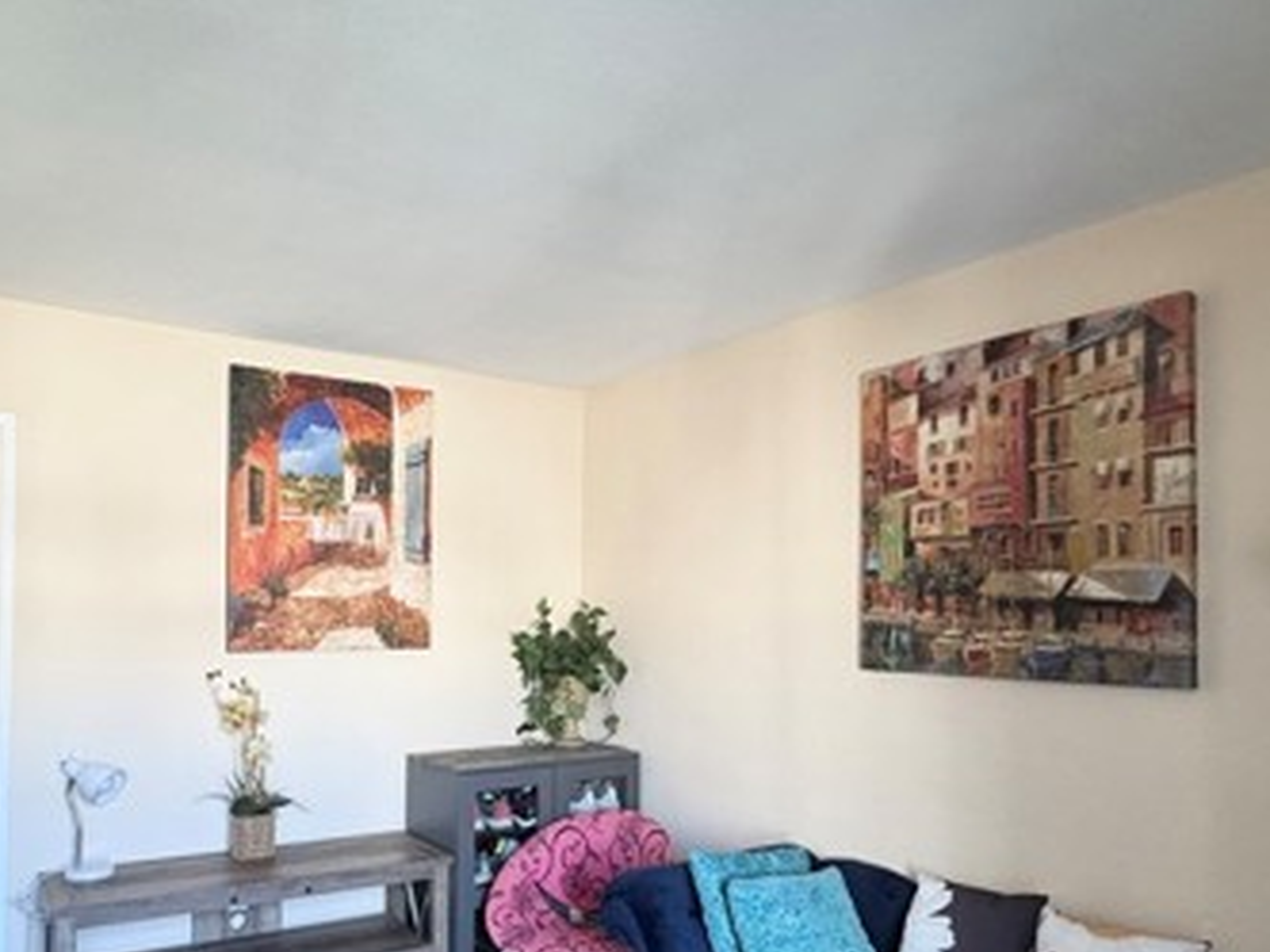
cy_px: 596
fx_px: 991
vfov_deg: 50.8
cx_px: 566
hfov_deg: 65.1
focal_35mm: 27
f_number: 2.2
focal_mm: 2.22
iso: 200
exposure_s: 1/60
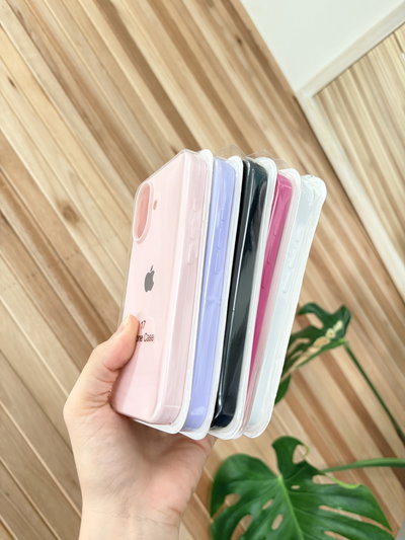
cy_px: 270
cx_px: 202
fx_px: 405
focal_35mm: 26
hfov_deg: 53.1
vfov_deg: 67.3
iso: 125
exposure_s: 1/74
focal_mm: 5.96
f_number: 1.6
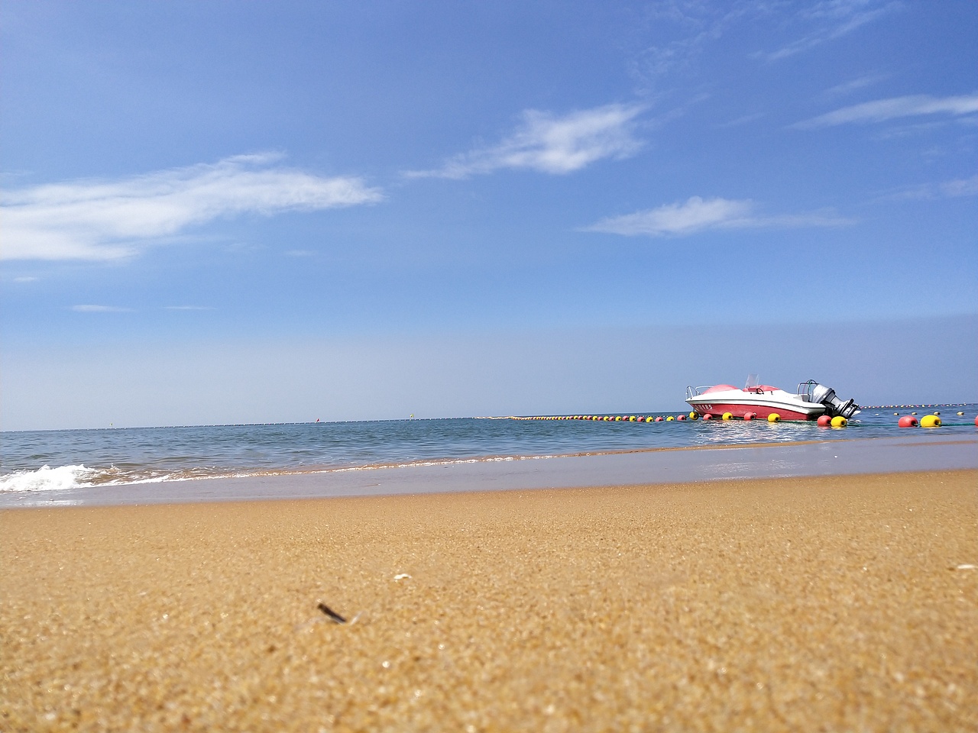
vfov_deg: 46.8
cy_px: 366
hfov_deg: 60.0
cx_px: 489
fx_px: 848
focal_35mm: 30
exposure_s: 1/2780
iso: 51
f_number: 1.8
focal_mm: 3.95
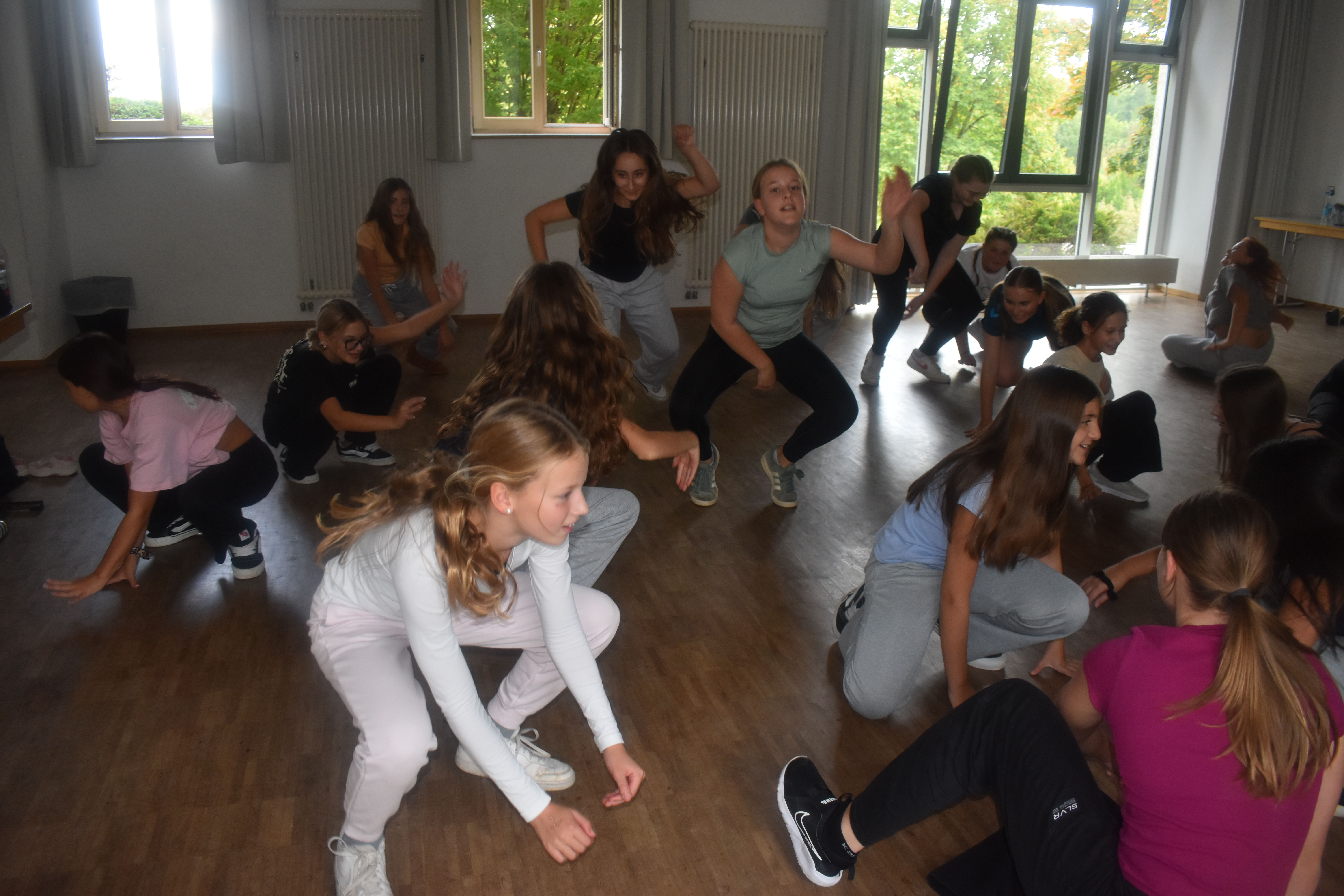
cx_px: 672
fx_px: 1008
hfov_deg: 67.4
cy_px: 448
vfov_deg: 47.9
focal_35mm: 27
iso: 800
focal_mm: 18
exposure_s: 1/200
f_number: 4
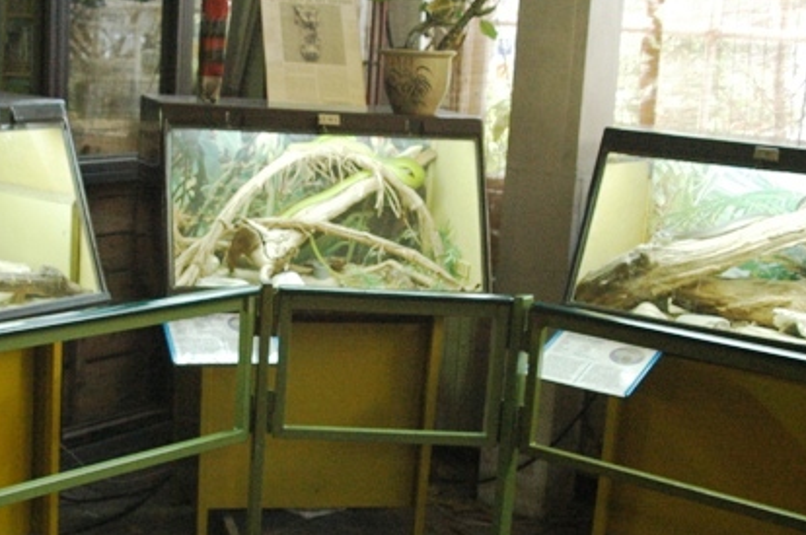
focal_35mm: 58
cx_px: 259
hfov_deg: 34.2
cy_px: 348
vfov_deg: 23.2
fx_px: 1297
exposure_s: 1/30
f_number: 5.6
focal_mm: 28
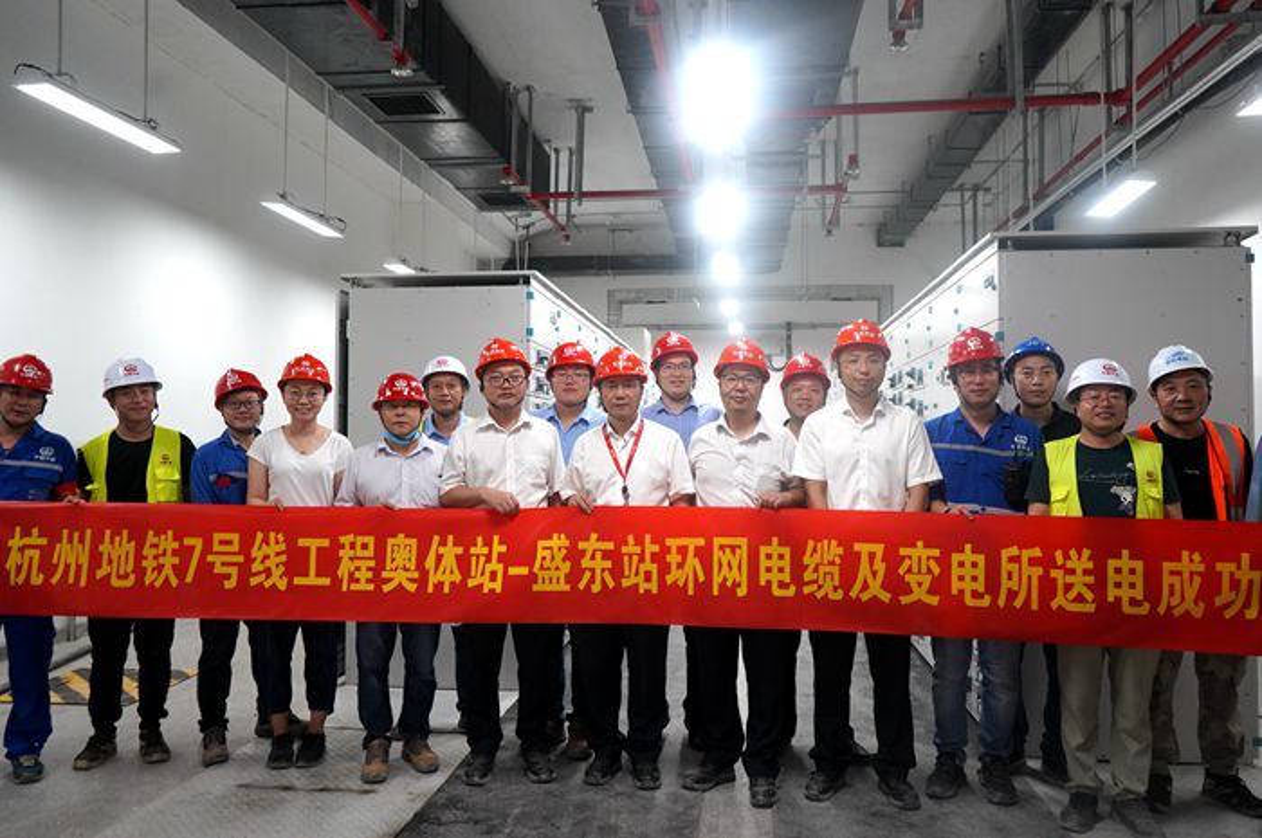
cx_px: 631
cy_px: 419
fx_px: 980
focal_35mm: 28
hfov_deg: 65.5
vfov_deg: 46.3
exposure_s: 1/160
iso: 2500
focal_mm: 28
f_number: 4
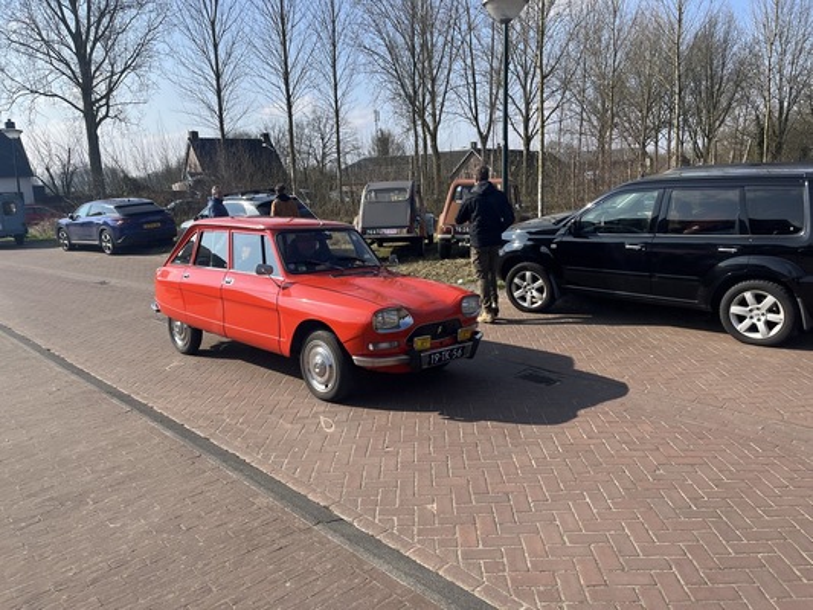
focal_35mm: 26
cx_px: 406
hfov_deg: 67.3
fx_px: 611
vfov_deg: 53.1
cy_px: 305
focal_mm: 5.1
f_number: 1.6
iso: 50
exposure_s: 1/3049
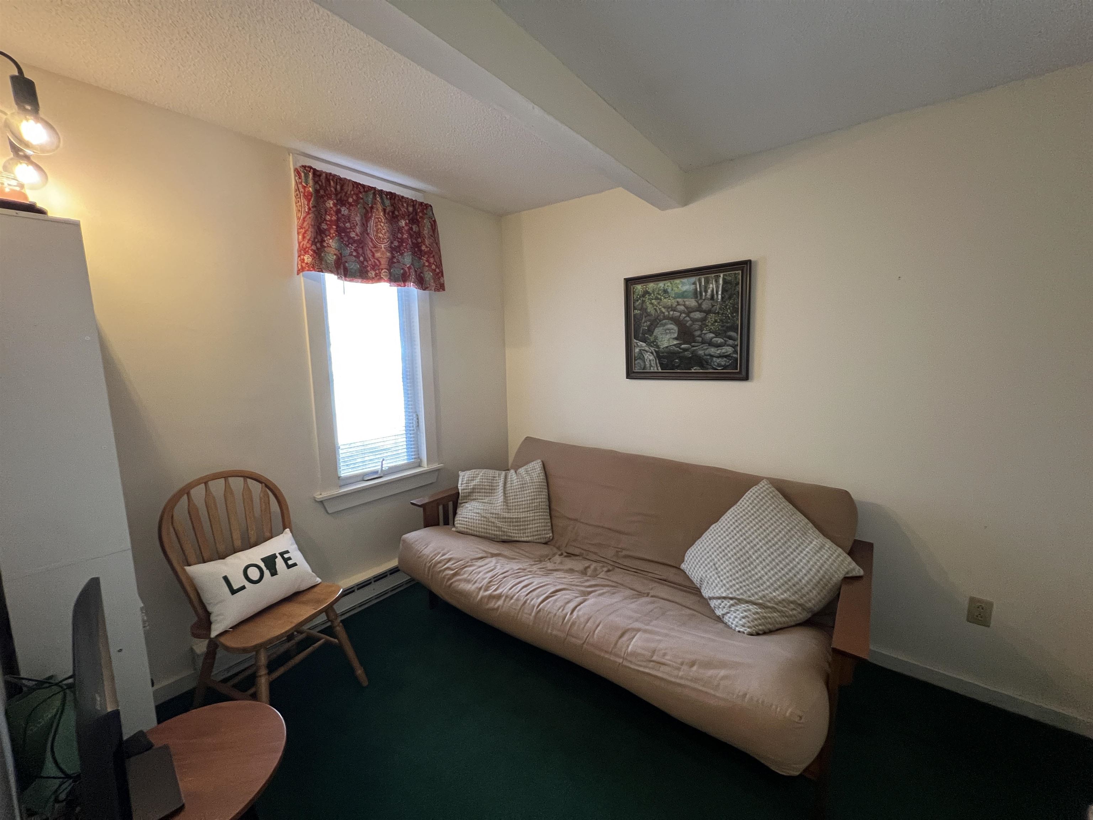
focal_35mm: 13
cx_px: 546
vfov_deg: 89.9
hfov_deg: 106.2
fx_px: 410
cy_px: 410
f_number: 1.8
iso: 400
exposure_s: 1/60
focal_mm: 1.57
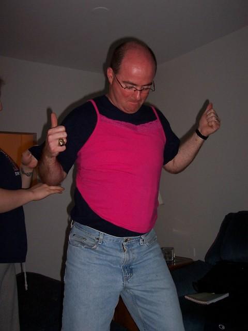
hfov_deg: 38.7
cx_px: 124
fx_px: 353
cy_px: 166
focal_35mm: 37
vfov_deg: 50.1
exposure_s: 1/60
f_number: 2.8
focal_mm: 5.6
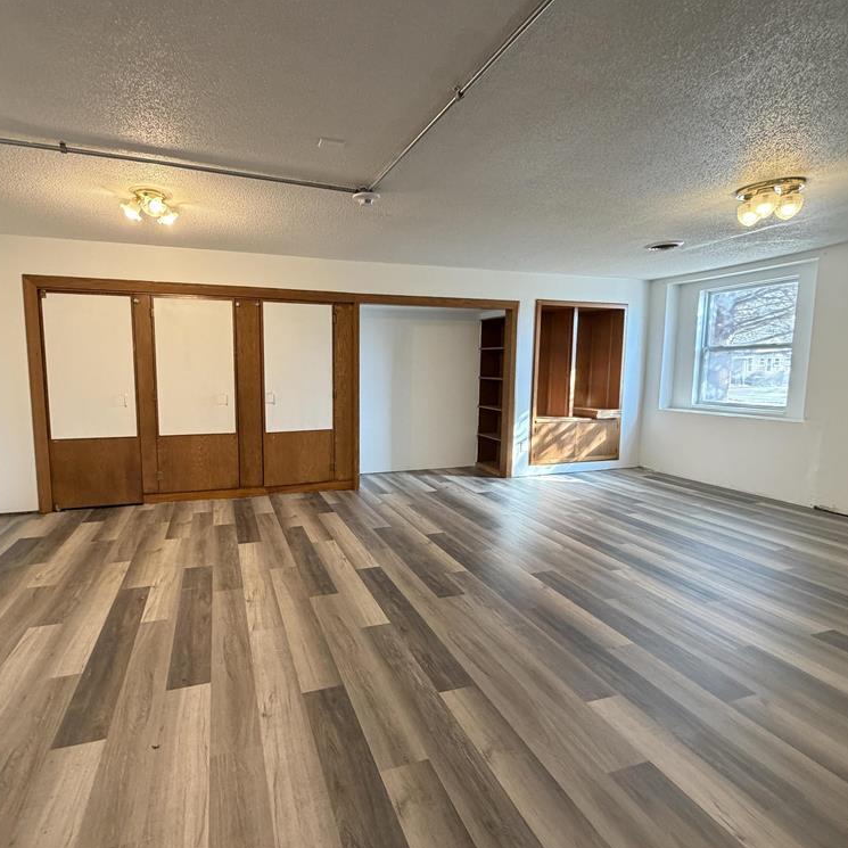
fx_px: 471
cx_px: 355
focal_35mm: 17
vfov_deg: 84.0
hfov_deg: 83.3
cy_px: 417
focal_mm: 2.22
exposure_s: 1/60
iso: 400
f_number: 2.2
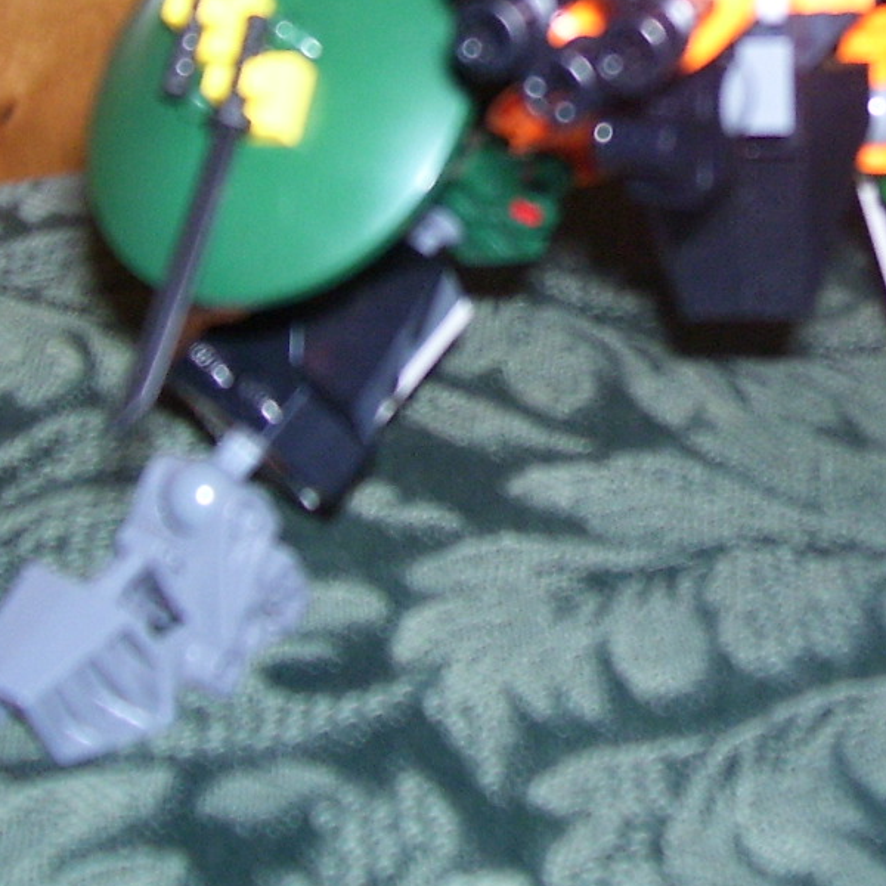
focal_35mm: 83
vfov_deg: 20.2
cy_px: 4
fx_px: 2403
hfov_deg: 20.6
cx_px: 747
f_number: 2.7
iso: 125
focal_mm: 5.6
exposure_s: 1/60
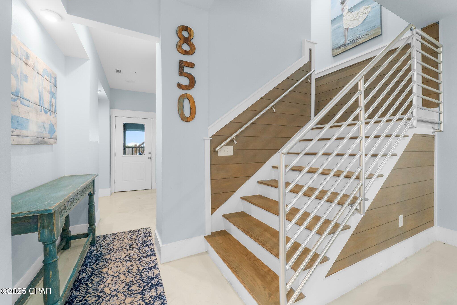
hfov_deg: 100.4
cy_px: 152
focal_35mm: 15
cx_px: 228
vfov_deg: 77.3
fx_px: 190
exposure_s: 1/8
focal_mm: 10
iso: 400
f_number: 9
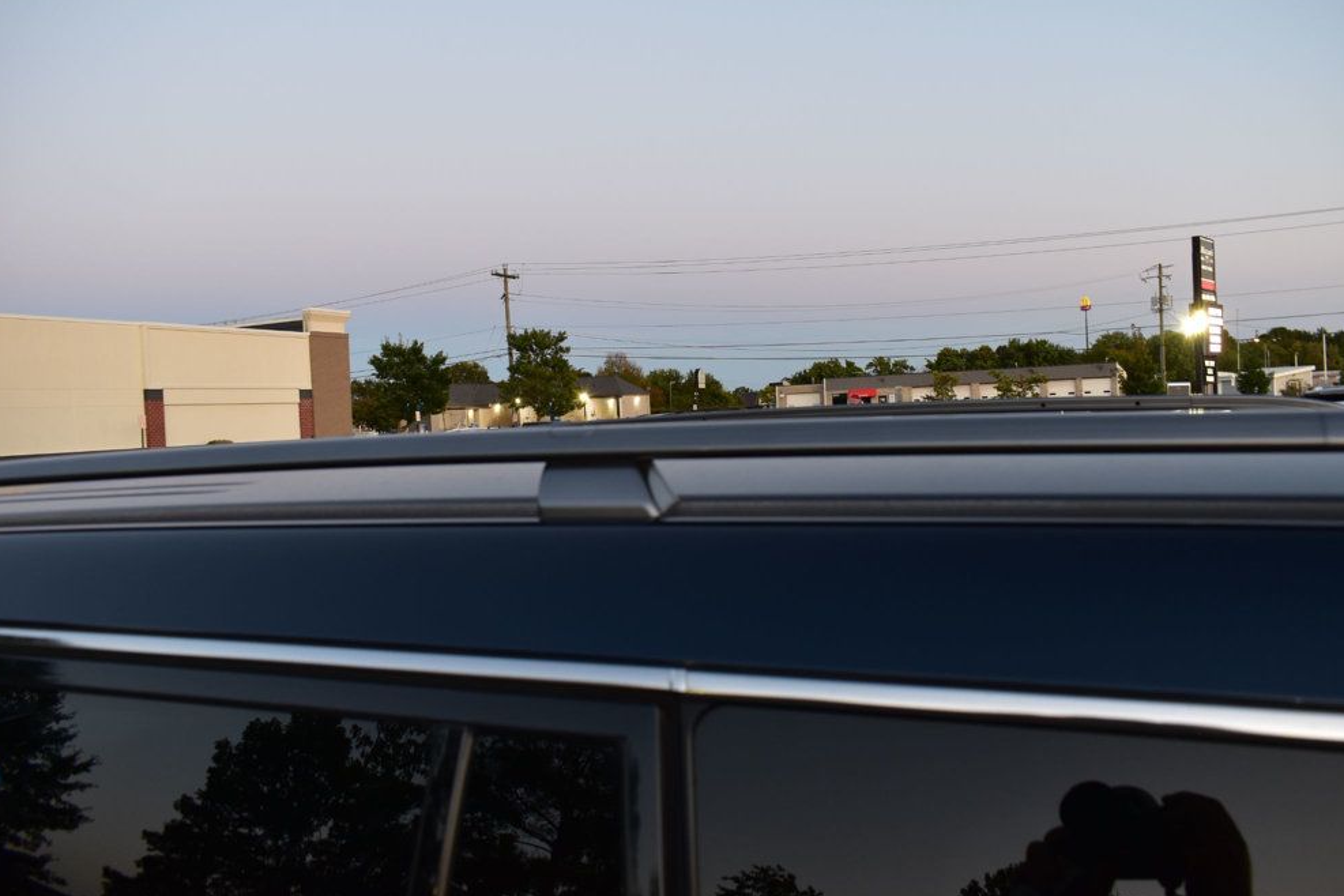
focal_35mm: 28
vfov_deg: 46.4
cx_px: 684
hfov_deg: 65.5
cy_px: 448
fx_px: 1045
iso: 500
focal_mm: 18
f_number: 6.3
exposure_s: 1/15
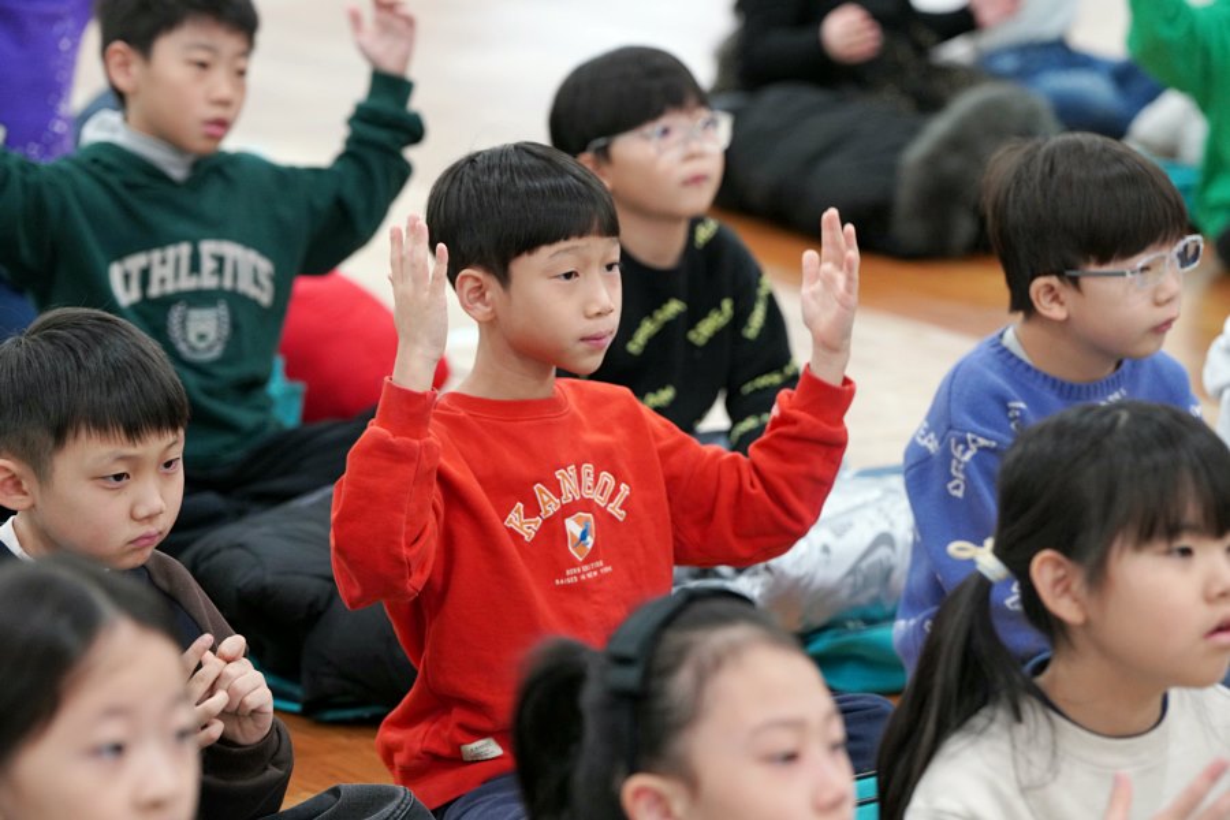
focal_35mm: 135
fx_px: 4612
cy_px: 410
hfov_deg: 15.2
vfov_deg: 10.2
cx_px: 615
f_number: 4
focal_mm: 135
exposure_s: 1/160
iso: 2500
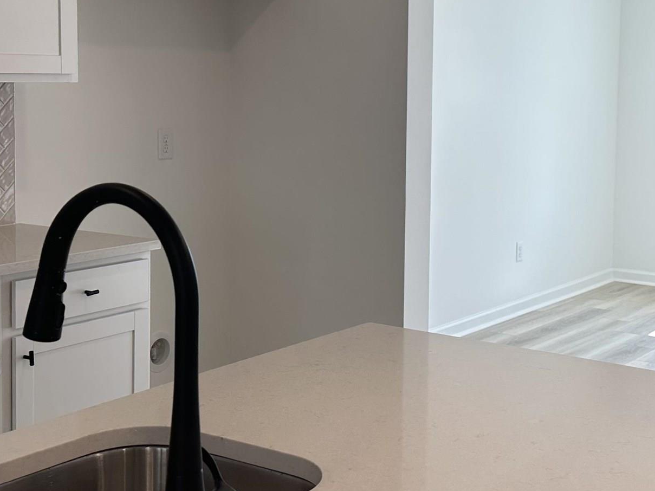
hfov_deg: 31.5
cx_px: 411
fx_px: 1154
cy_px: 141
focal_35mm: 61
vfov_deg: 23.8
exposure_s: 1/246
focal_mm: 6.86
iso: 80
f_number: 1.78
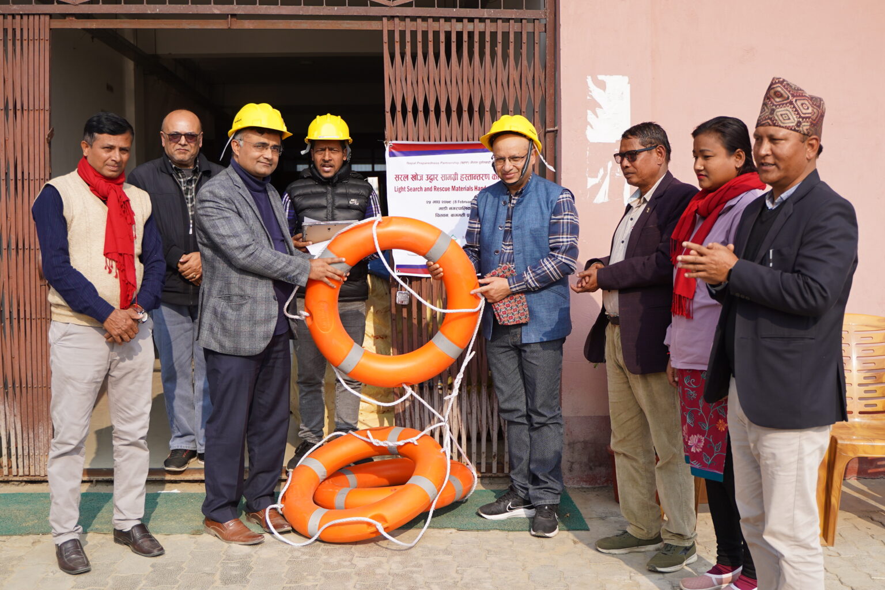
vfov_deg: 31.9
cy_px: 295
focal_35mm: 42
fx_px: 1032
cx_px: 442
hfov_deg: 46.4
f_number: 2.8
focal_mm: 28
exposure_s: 1/2500
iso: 200
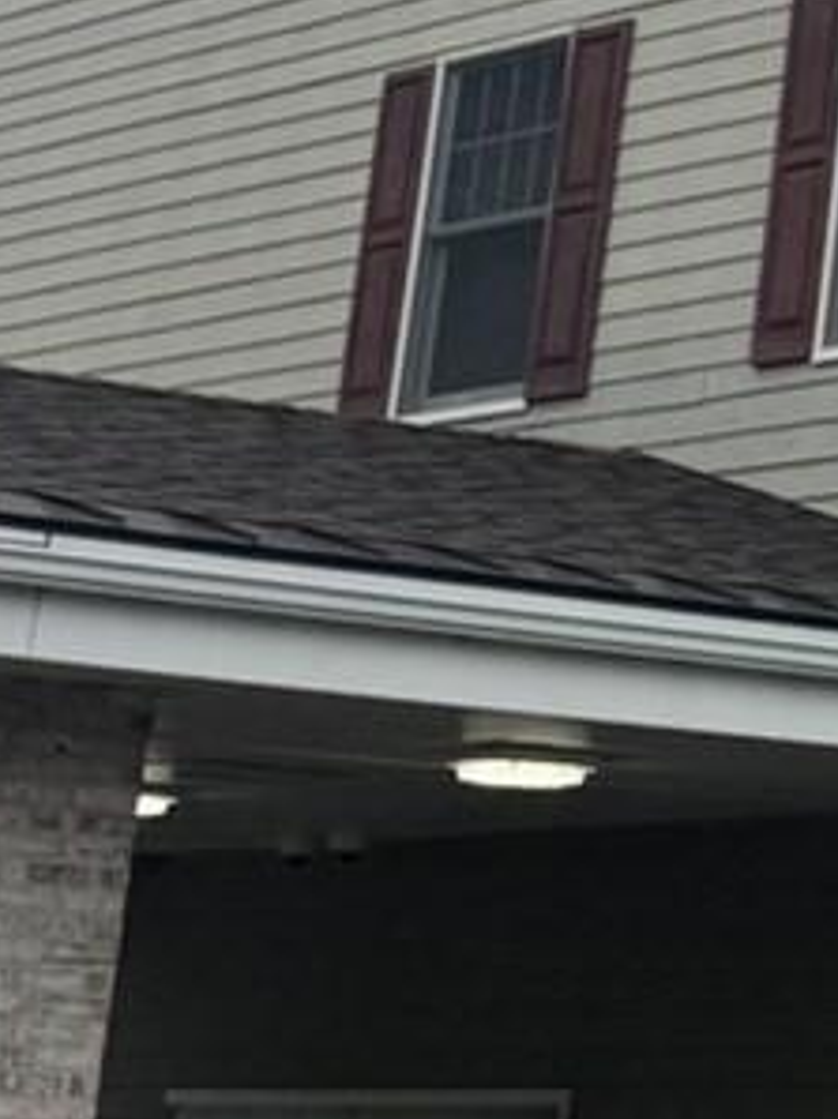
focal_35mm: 165
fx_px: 5334
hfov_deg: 8.3
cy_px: -563
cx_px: 1935
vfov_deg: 11.5
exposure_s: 1/4608
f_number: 1.78
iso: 80
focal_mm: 6.76
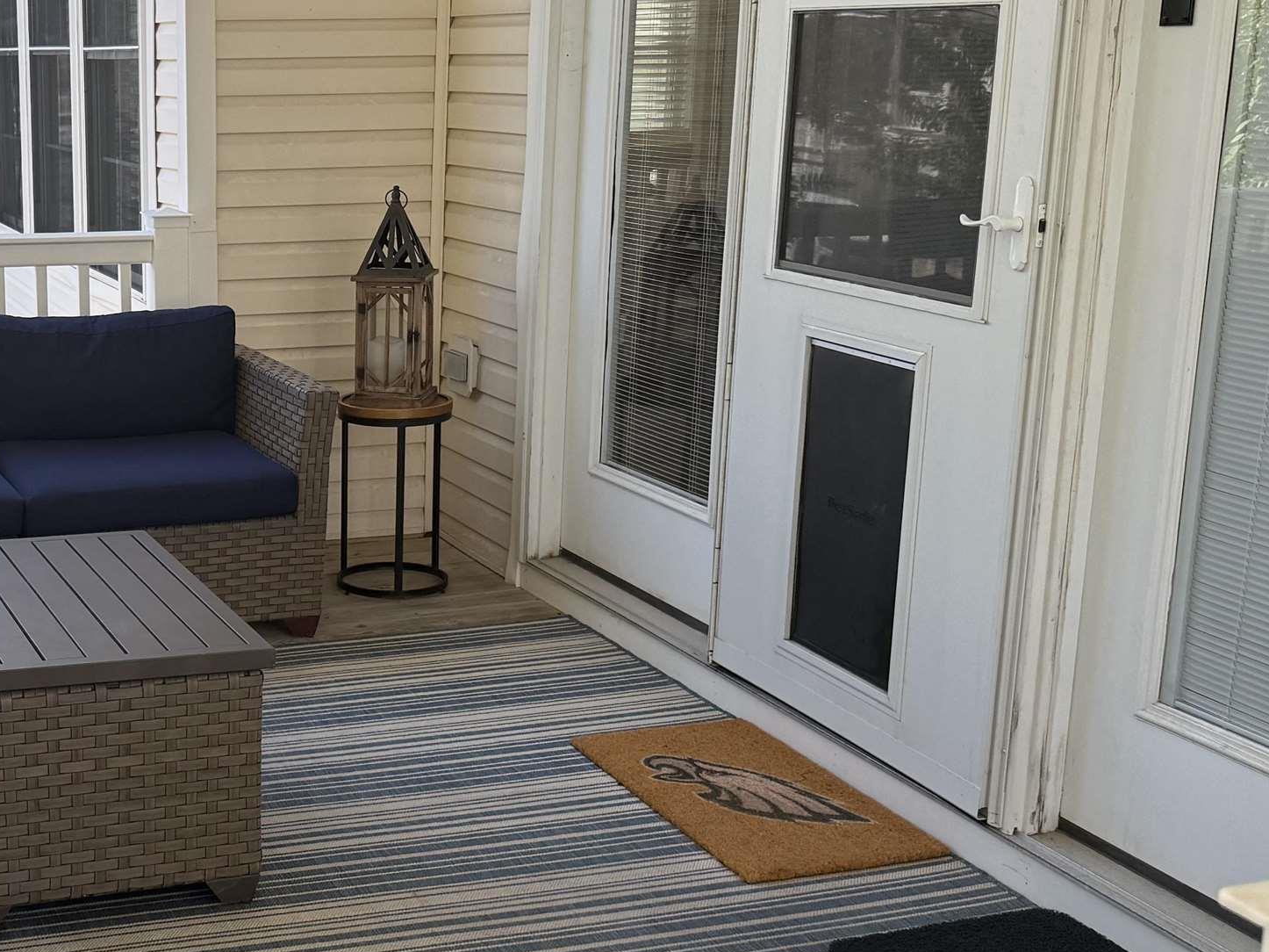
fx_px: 1869
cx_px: 175
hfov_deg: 35.7
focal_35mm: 51
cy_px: 506
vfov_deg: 28.5
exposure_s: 1/858
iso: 100
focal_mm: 6.76
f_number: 1.78
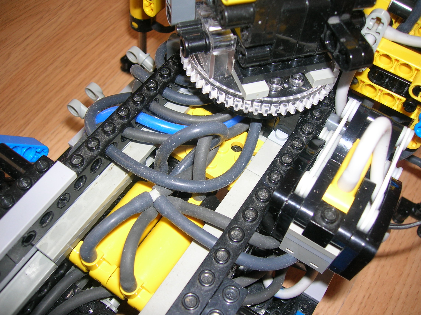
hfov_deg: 54.0
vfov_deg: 41.7
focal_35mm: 34
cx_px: 210
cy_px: 158
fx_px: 413
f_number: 2.9
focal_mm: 5.7
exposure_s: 1/60.1
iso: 50
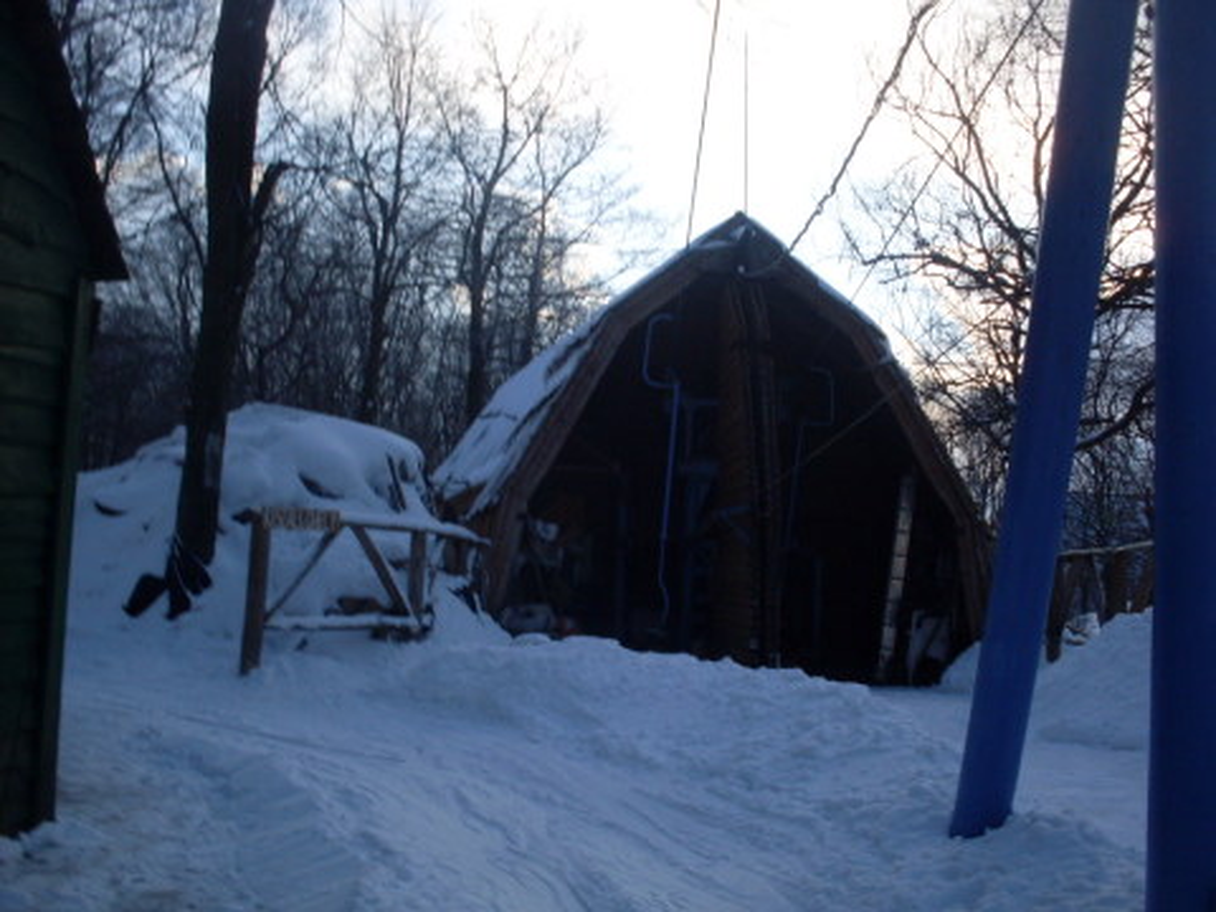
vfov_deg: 37.7
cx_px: 608
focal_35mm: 38
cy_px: 456
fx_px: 1335
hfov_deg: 49.0
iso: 80
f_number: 8.4
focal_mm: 6.3
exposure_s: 1/125
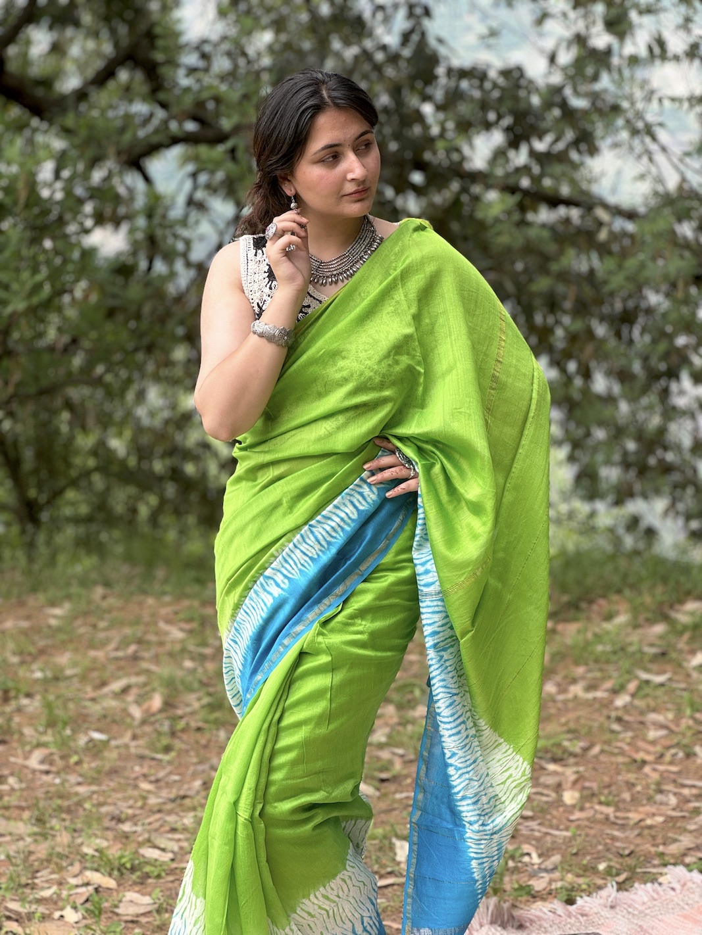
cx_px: 351
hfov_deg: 19.1
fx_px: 2081
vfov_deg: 25.3
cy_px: 468
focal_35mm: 77
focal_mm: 9
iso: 50
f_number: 2.8
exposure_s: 1/99
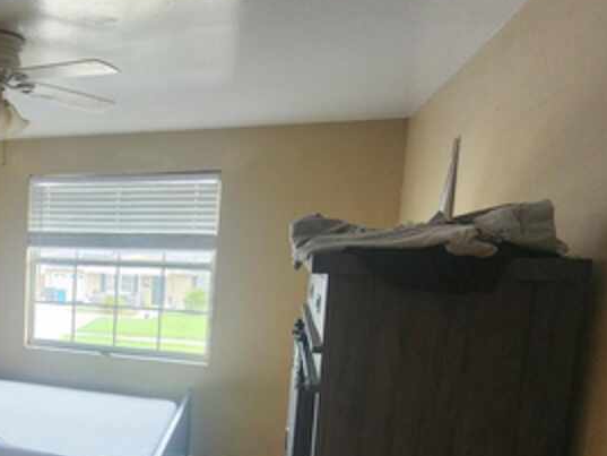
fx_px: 544
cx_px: 5
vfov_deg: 44.7
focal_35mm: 31
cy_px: 310
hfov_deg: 48.4
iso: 160
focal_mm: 2.2
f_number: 2.2
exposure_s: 1/60
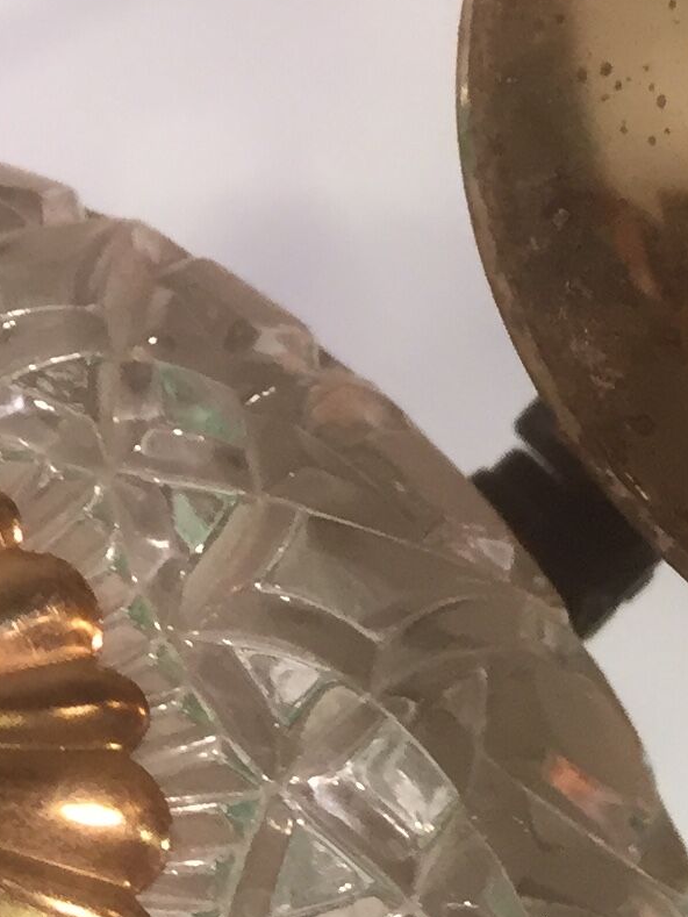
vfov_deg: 16.0
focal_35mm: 120
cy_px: -73
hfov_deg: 11.8
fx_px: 3179
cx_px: -352
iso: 80
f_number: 2.2
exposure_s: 1/33
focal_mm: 4.15
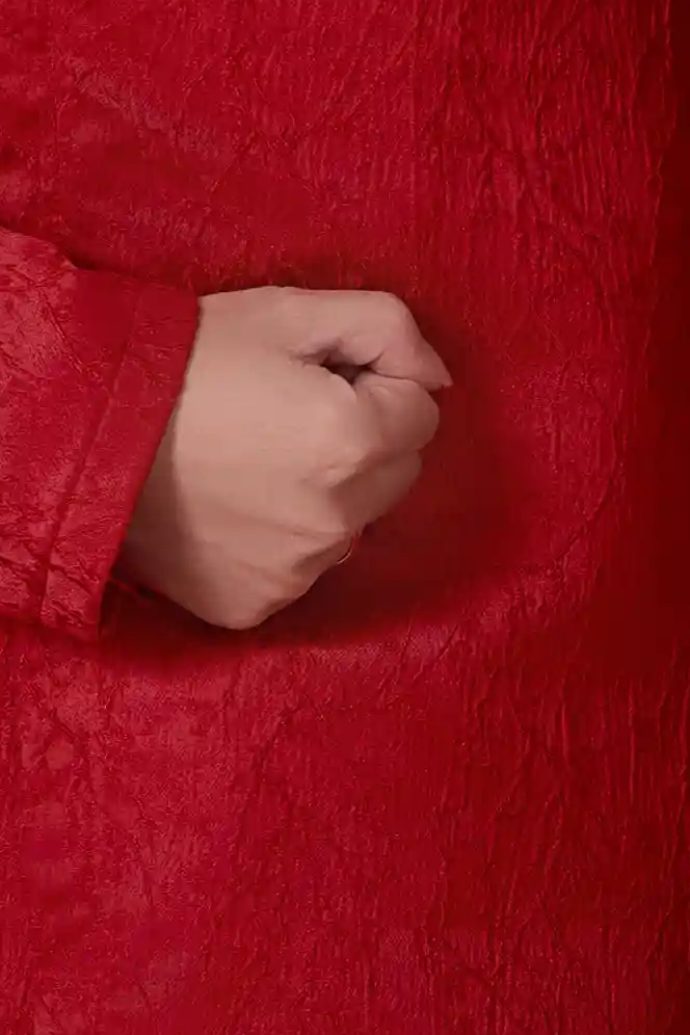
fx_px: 14834
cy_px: -177
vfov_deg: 4.0
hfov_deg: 2.7
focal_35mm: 516
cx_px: 707
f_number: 3.2
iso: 500
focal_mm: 85
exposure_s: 1/80
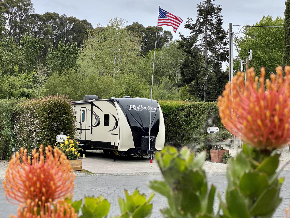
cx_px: 145
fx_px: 436
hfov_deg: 36.8
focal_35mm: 52
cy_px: 109
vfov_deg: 28.0
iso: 20
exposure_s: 1/1142
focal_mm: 6
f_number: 2
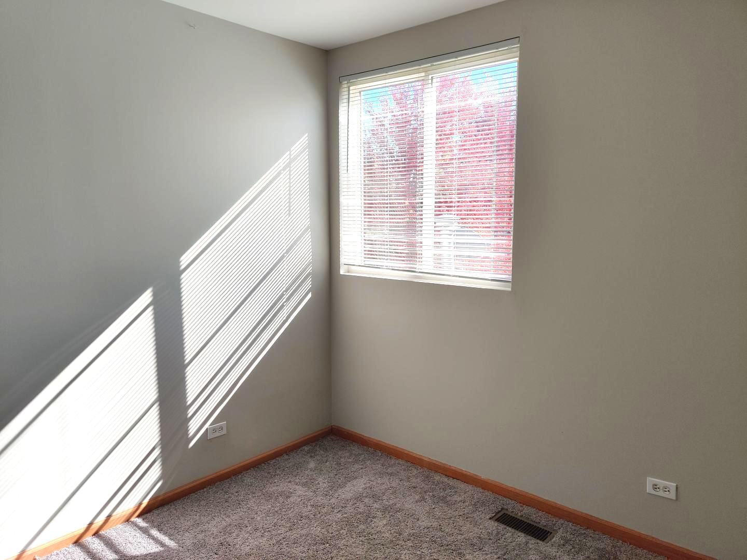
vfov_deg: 51.4
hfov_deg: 65.3
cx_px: 374
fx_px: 583
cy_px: 280
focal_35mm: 27
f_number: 1.65
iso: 100
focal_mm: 4.75
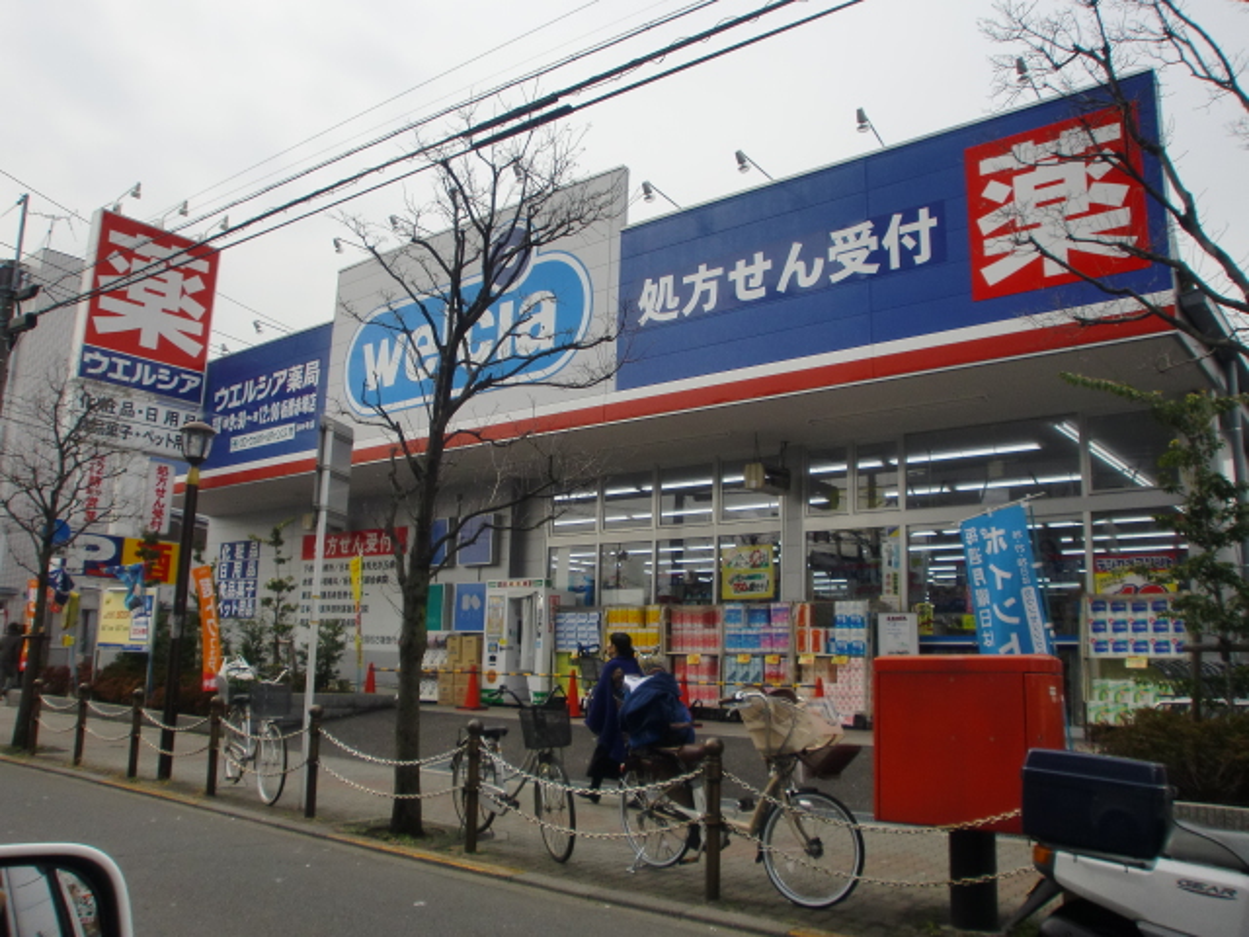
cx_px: 624
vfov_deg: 49.7
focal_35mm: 28
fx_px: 1010
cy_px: 468
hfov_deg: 63.4
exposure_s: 1/200
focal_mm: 4.65
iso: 64
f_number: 7.8
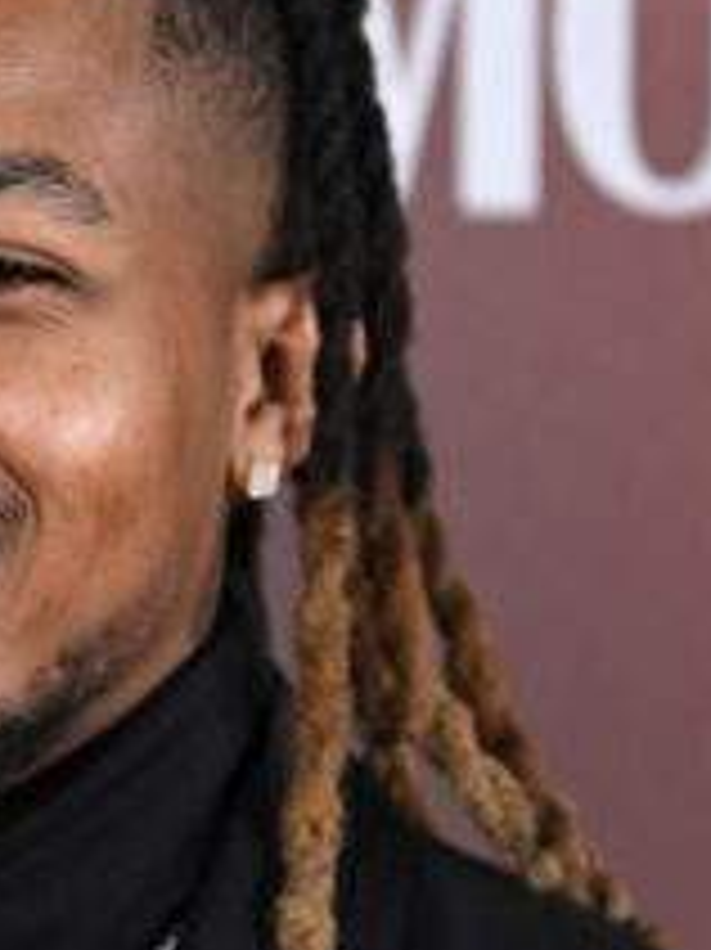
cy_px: 734
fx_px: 19217
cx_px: -828
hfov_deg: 2.1
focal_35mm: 701
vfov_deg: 2.8
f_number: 2.2
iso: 1600
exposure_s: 1/320
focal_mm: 200
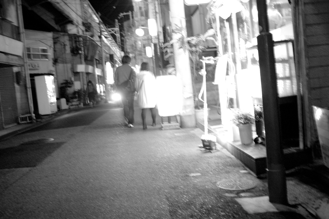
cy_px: 110
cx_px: 164
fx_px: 375
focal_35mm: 41
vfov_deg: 32.6
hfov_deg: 47.4
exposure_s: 1/4
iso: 800
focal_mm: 24.2
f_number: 2.8
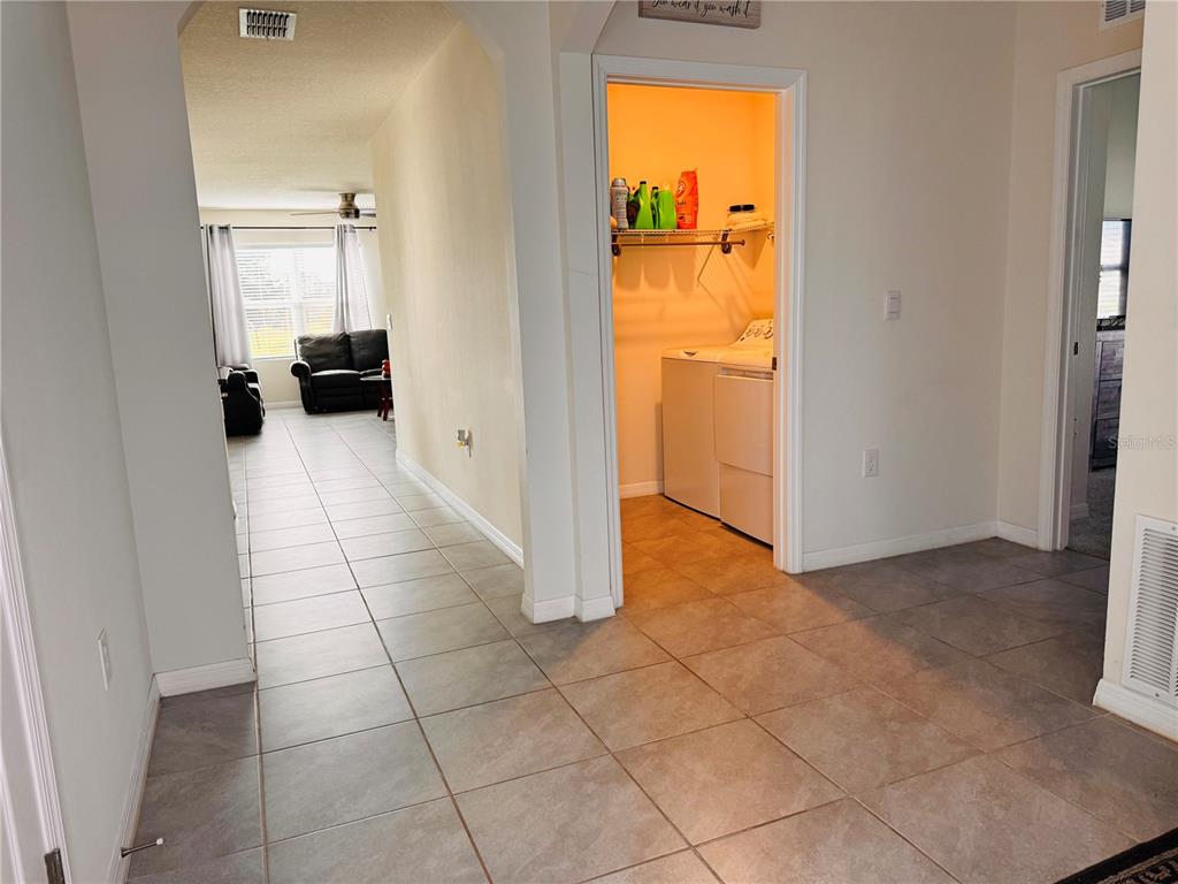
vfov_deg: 56.8
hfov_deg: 71.6
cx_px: 589
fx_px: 817
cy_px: 442
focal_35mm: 24
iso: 125
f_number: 1.78
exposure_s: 1/120
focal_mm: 6.76
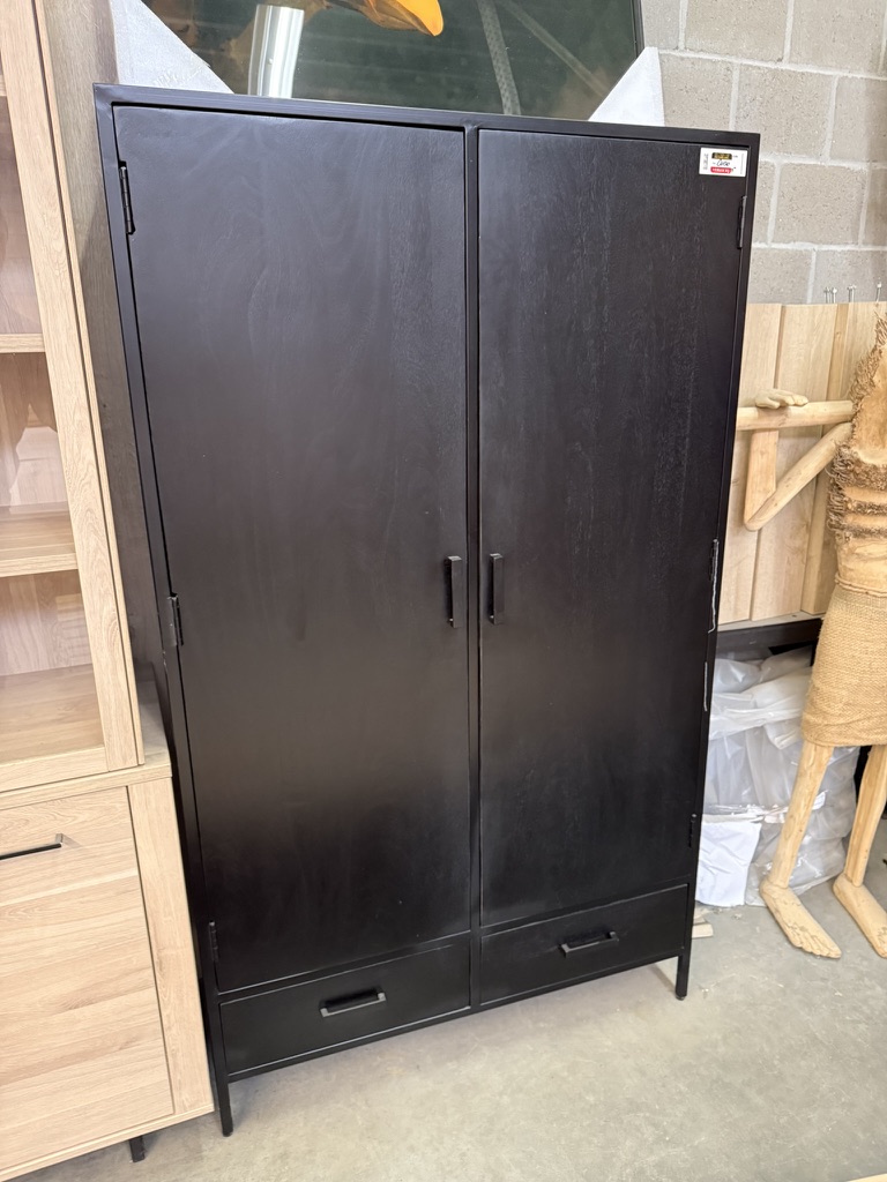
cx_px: 444
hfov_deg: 56.8
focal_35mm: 24
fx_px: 820
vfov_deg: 71.6
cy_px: 591
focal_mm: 6.76
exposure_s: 1/33
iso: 800
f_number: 1.78
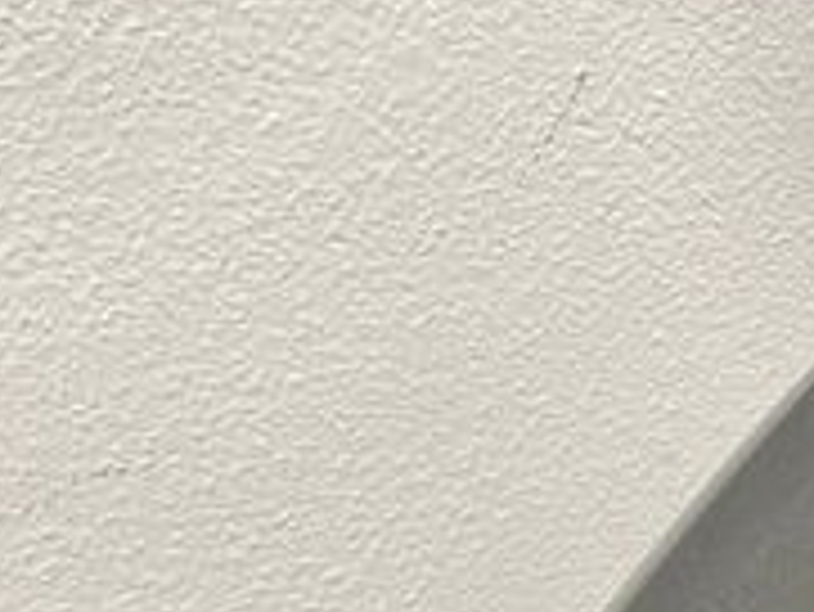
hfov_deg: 18.6
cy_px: 801
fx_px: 2165
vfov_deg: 15.3
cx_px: 1259
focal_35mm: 92
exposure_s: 1/50
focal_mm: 5.1
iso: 125
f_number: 1.6
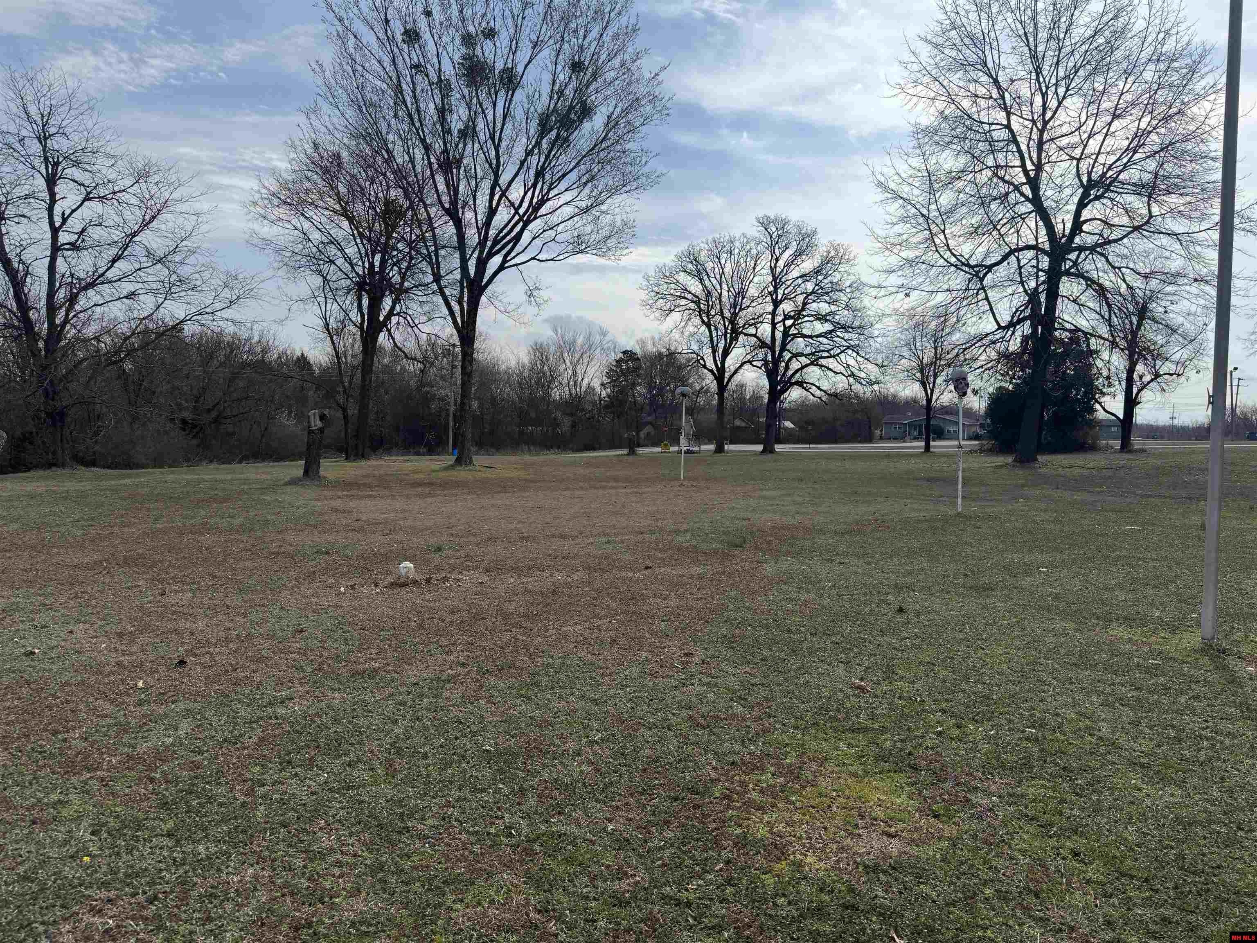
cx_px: 628
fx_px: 872
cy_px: 472
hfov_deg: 71.6
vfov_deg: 56.8
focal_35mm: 24
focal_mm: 6.76
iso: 80
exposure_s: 1/7937
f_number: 1.78
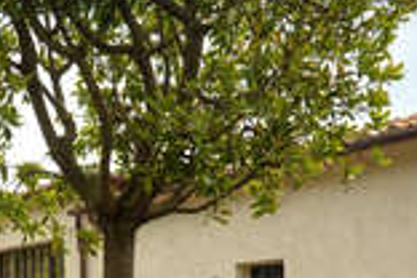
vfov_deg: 21.2
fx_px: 695
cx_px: 32
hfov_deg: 31.6
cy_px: 327
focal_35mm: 60
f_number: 11
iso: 250
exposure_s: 1/200
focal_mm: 24
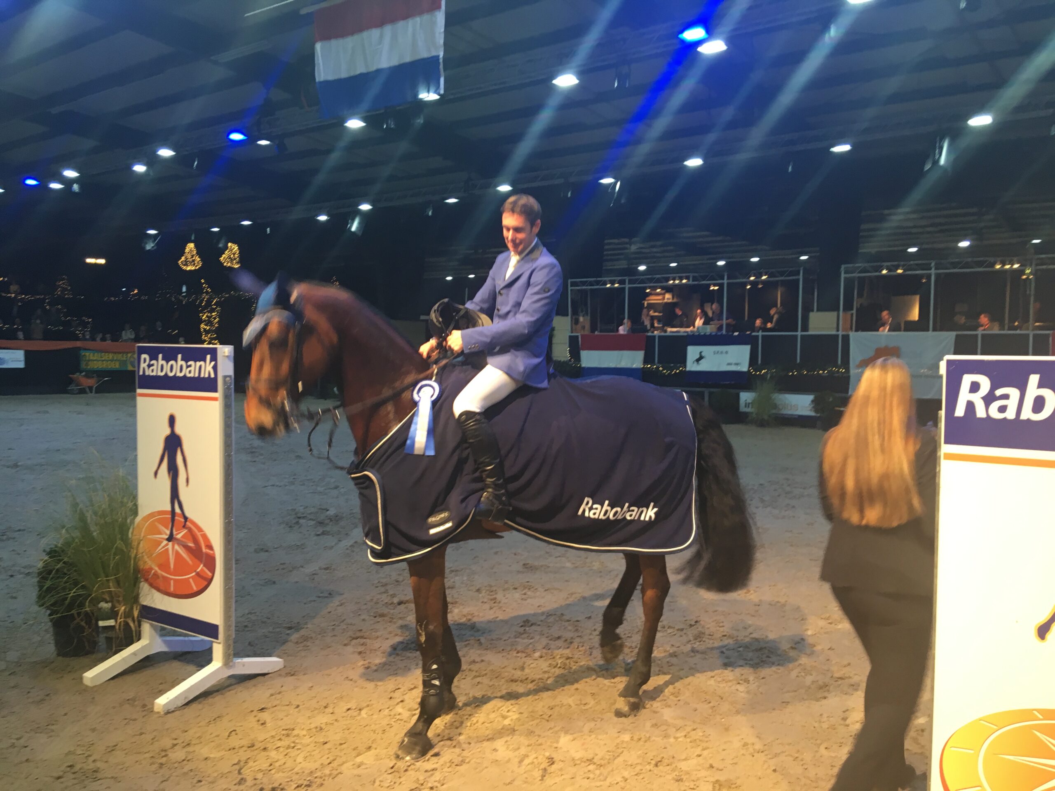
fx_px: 884
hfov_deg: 61.7
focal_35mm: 29
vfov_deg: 48.2
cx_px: 528
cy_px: 396
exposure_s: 1/33
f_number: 2.2
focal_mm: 4.15
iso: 80
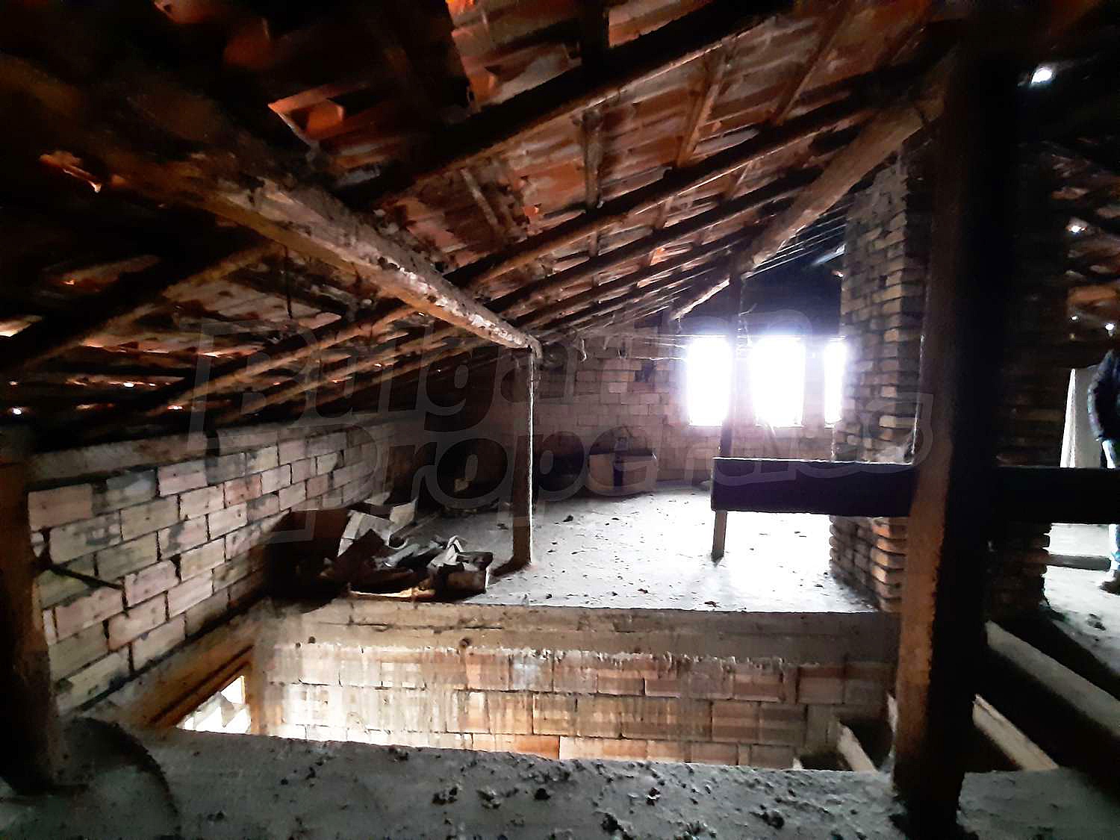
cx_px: 560
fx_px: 421
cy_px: 420
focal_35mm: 13
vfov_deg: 89.9
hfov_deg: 106.2
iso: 1600
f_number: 2.2
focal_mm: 1.42
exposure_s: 1/10
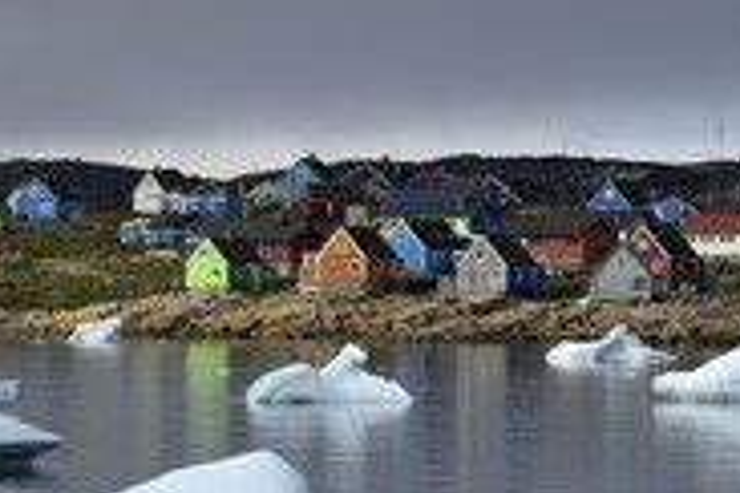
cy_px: 327
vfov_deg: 3.0
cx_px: 190
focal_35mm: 459
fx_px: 9434
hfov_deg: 4.5
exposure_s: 1/400
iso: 200
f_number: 10
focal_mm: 200
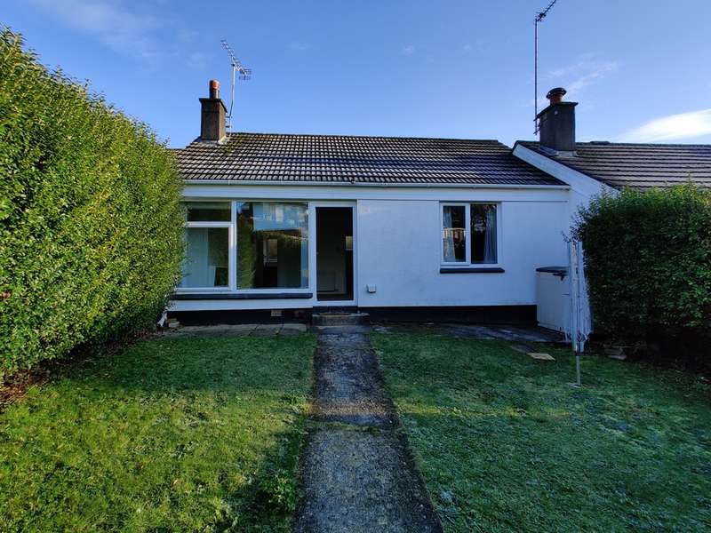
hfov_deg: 106.2
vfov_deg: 89.9
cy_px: 266
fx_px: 267
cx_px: 356
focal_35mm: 13
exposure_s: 1/473
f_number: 2.2
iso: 100
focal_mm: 2.25
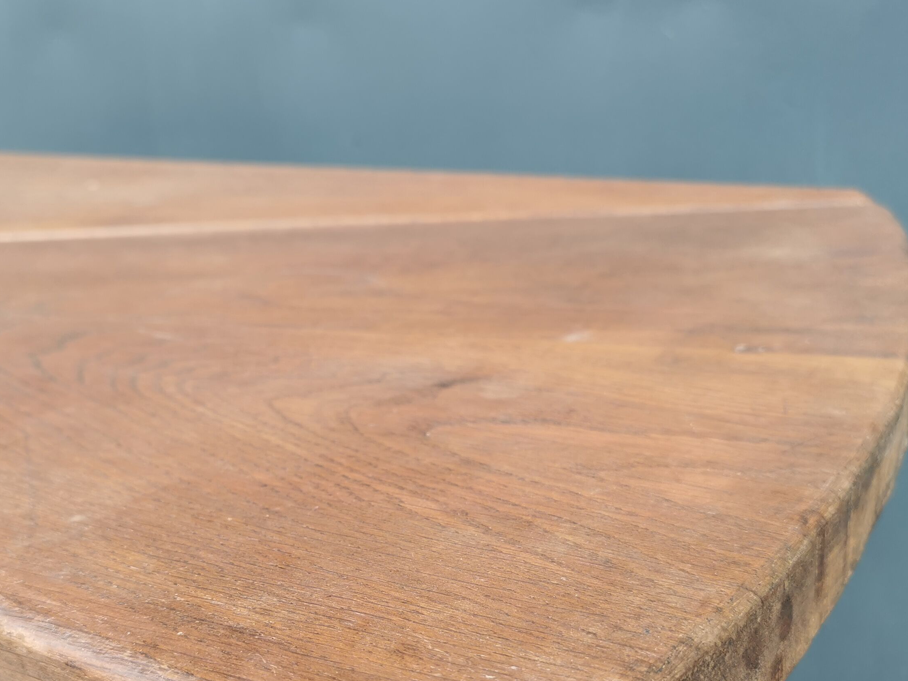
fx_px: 1154
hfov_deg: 42.9
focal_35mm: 44
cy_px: 511
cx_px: 405
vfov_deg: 32.3
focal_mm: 5.56
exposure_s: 1/420
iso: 50
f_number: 1.6
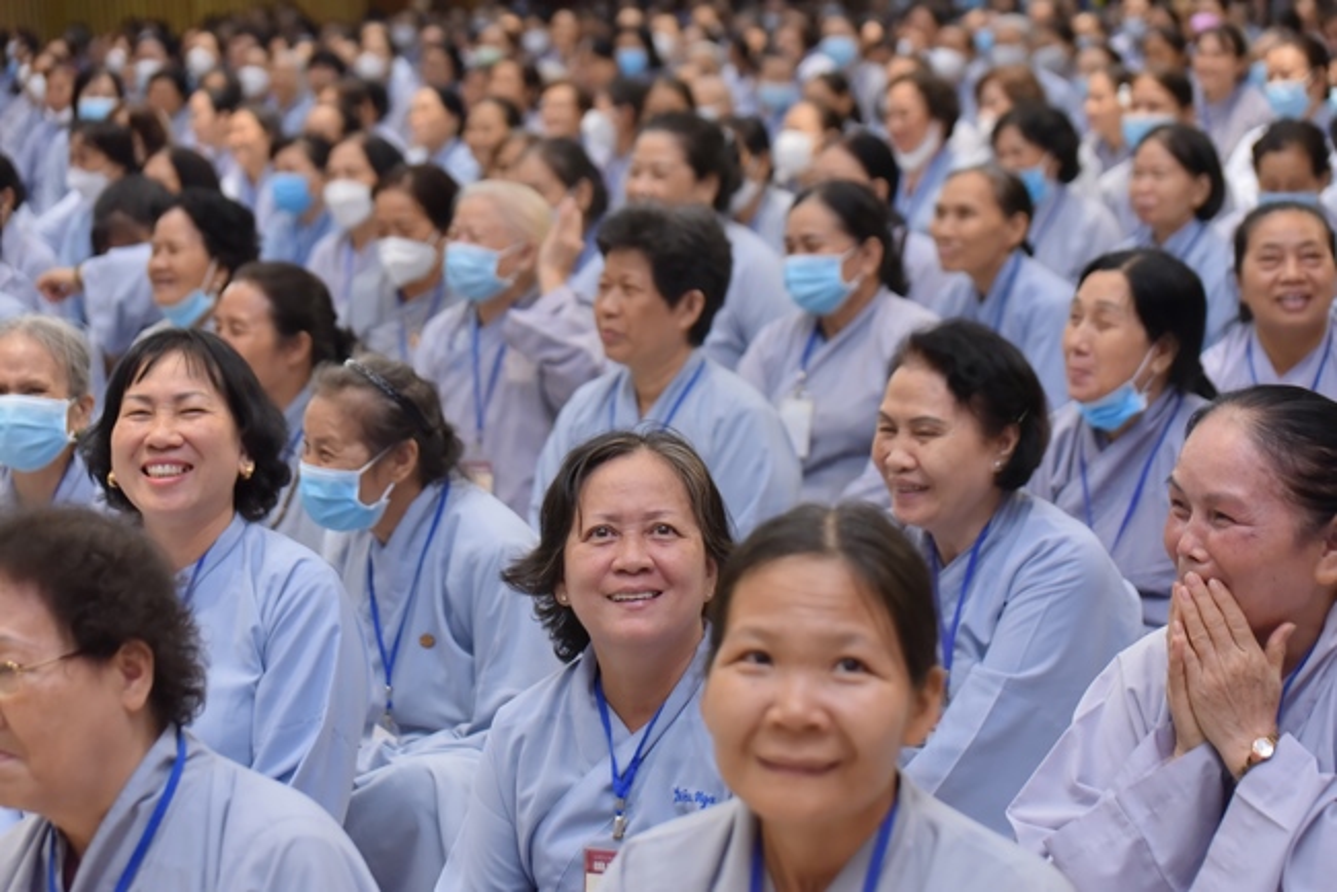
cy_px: 446
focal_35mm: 80
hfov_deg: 25.4
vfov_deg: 17.1
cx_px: 668
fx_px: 2972
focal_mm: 80
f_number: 5
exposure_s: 1/160
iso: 2000
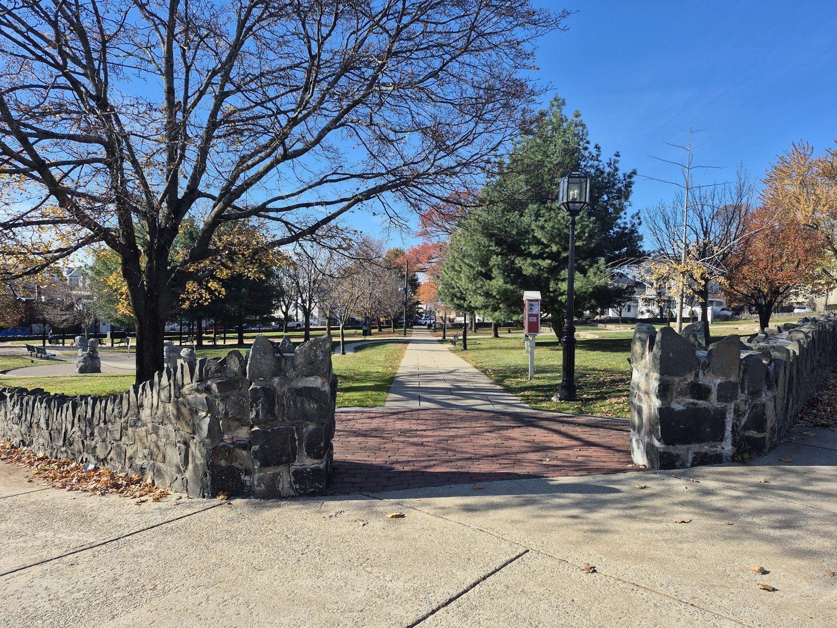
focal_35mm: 23
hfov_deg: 73.9
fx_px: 556
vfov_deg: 58.9
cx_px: 418
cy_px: 314
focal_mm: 5.4
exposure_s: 1/1014
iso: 25
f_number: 1.8
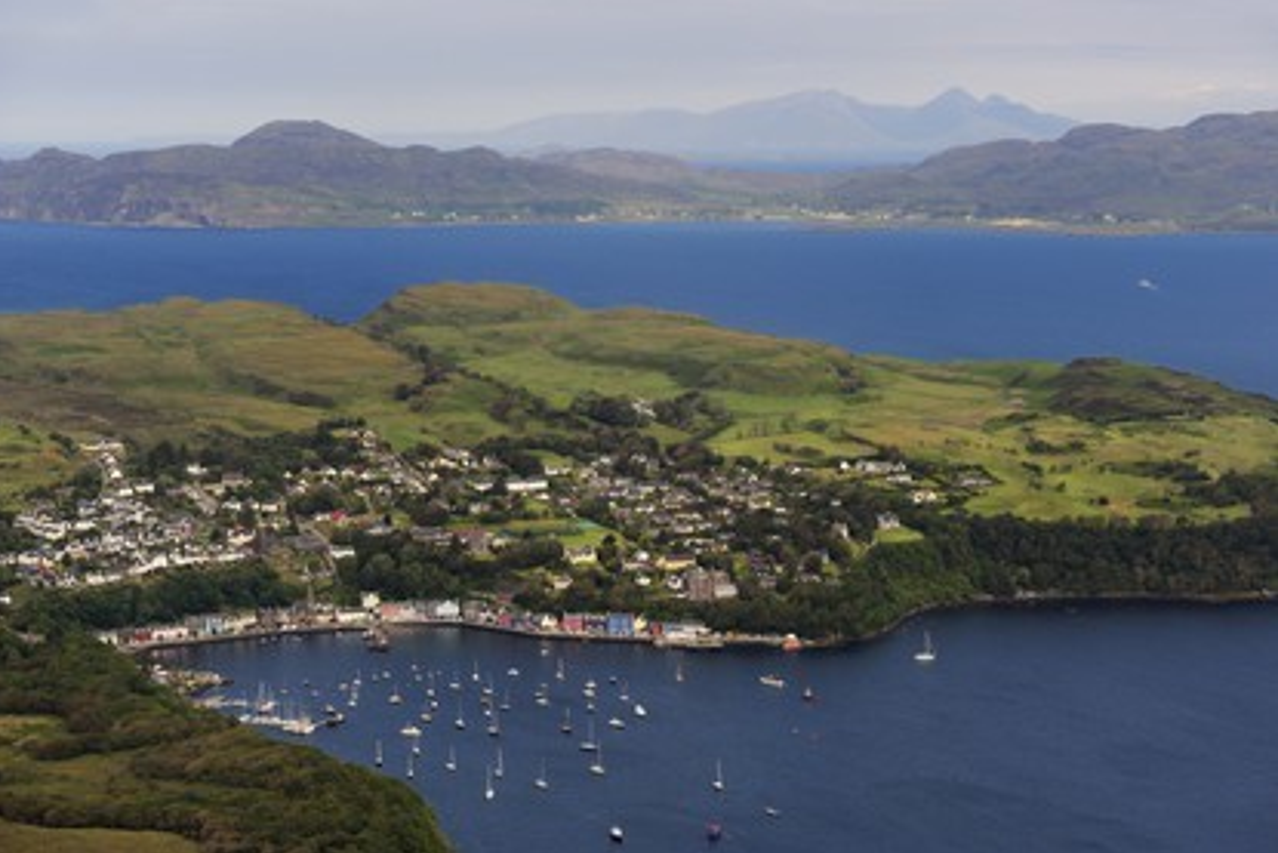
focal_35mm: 91
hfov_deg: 22.4
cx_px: 634
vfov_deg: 15.0
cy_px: 425
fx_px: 3231
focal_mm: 90
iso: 200
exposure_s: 1/800
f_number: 5.6
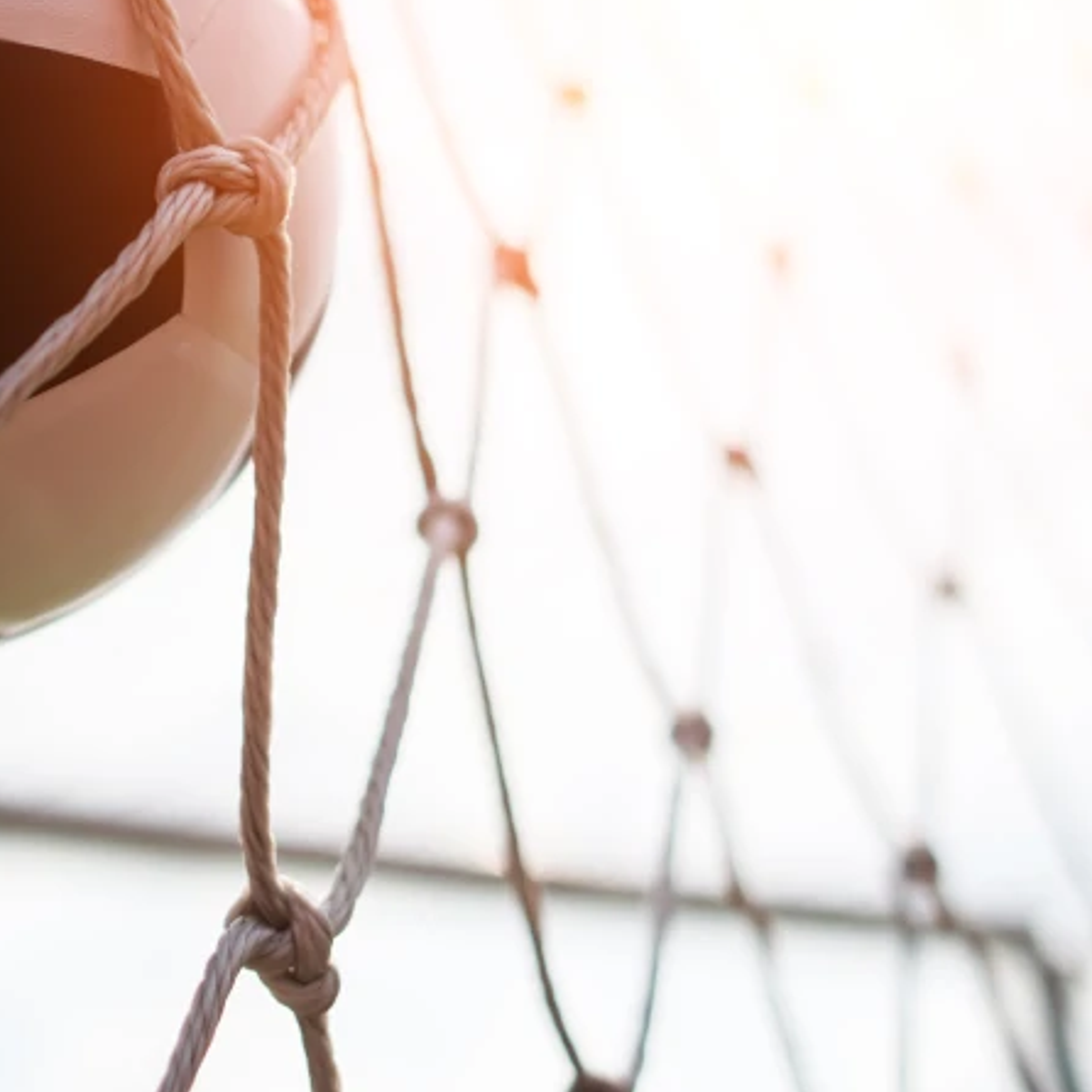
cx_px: 348
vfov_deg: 26.1
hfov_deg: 26.7
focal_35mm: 64
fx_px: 2284
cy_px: 138
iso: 100
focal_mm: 28
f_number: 1.8
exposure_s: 1/8000
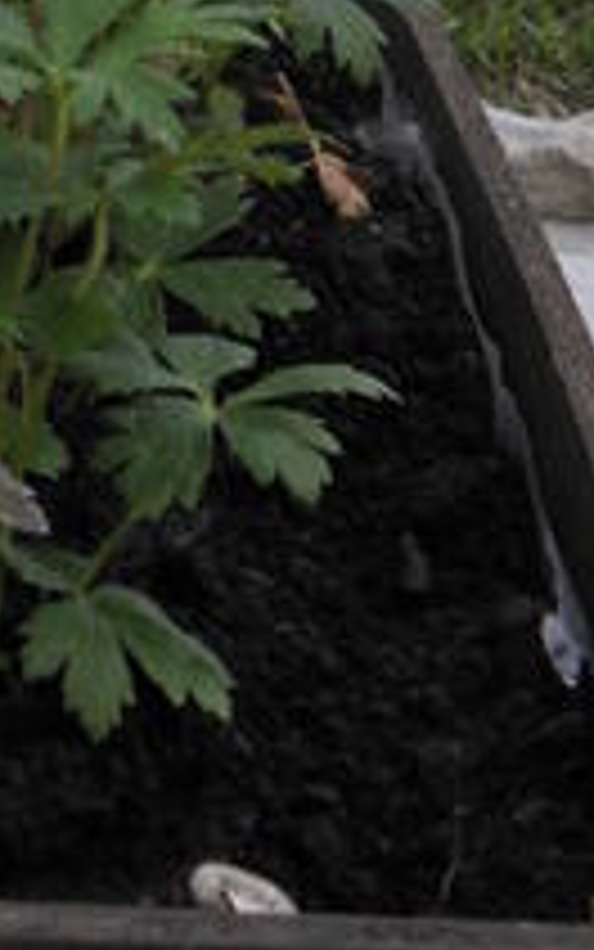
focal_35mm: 135
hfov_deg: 9.3
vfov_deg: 14.6
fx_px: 3494
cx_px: -446
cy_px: -405
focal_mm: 7.59
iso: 64
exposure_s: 1/50
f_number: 3.3
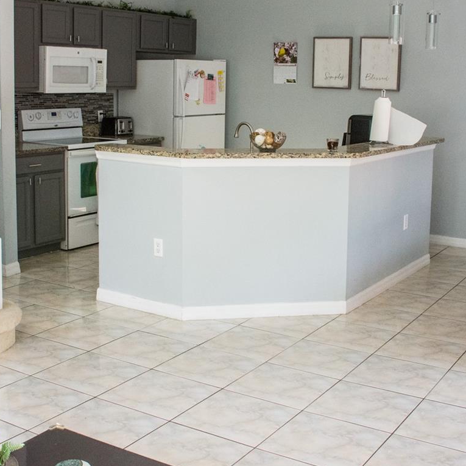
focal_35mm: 48
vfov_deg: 35.2
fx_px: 731
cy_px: 174
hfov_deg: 35.4
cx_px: 225
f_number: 10
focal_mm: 18
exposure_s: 1/80
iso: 1250
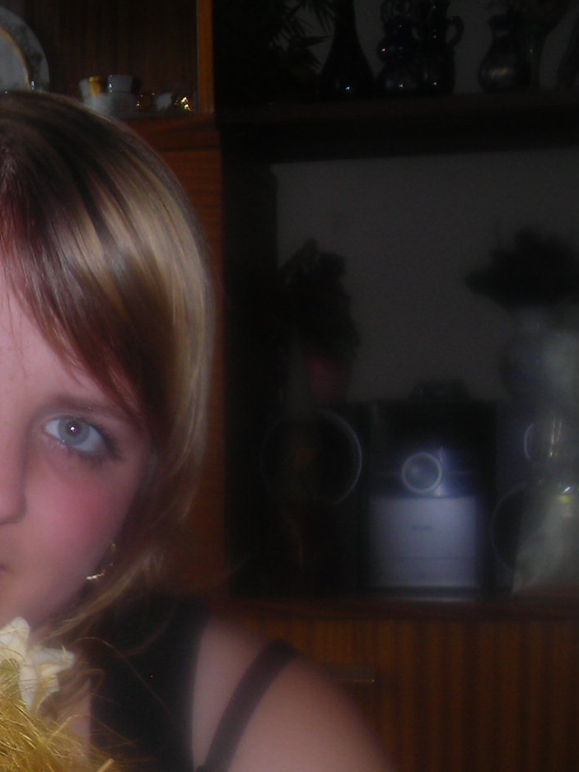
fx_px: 1852
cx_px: -154
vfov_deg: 23.2
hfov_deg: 16.8
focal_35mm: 83
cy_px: 621
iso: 50
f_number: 3.2
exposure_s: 1/60.1
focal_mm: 6.3
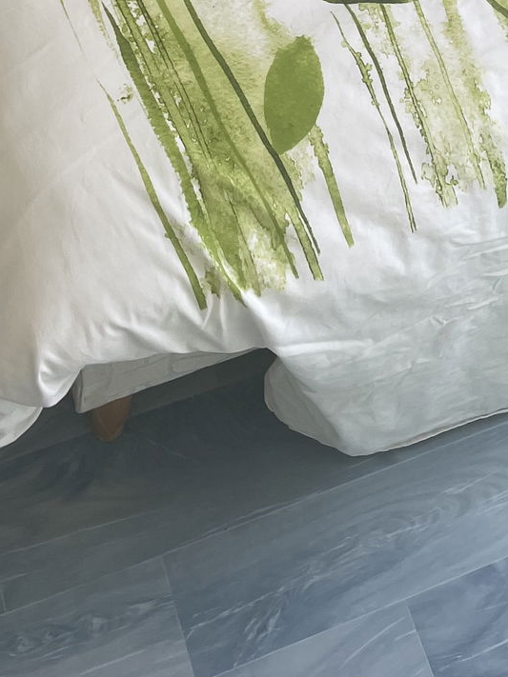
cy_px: -327
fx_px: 1527
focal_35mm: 78
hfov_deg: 18.7
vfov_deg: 21.3
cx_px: 414
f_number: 1.6
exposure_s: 1/129
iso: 32
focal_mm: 4.2
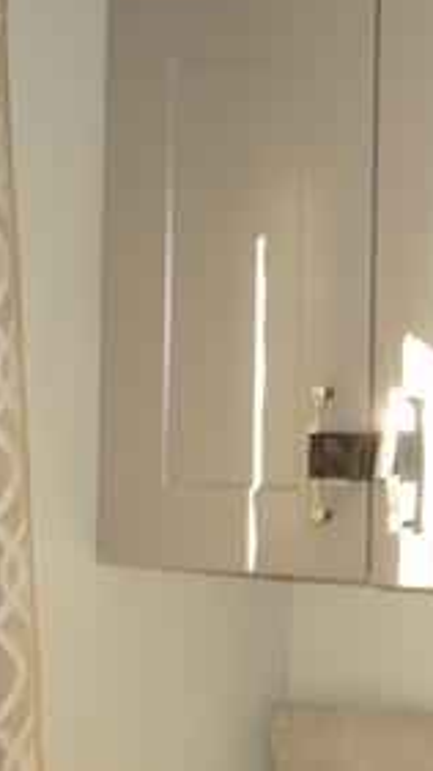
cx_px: 902
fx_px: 1756
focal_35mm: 86
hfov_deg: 12.2
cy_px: 302
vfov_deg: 24.7
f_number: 2.5
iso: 125
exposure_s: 1/80
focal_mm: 12.18
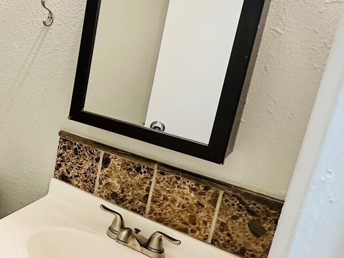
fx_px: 388
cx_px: -58
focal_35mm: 39
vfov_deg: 36.5
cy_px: 89
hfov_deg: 37.5
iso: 250
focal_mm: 2.22
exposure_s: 1/60
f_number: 2.2
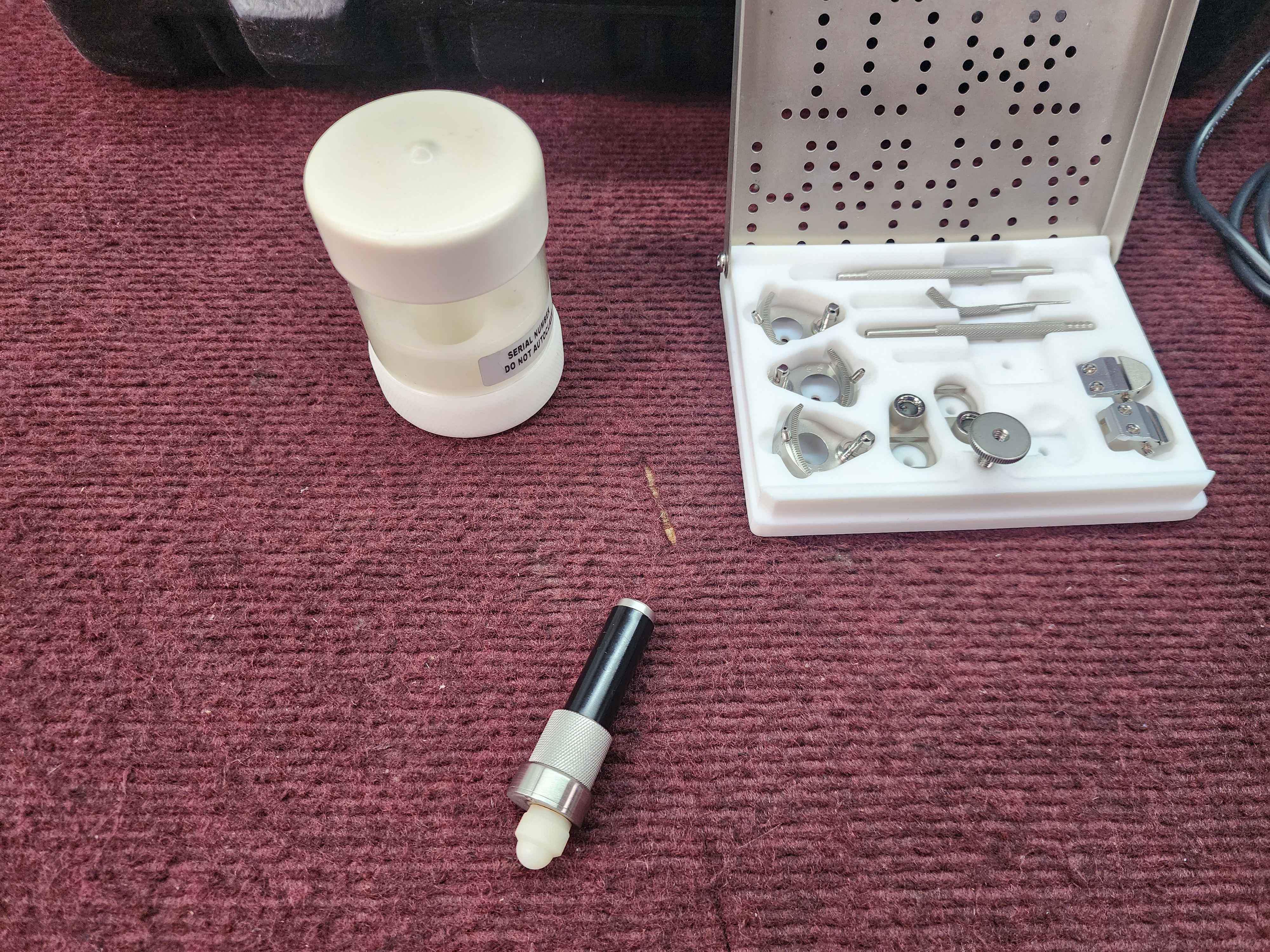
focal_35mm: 23
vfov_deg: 58.9
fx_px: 844
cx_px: 635
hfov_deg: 73.9
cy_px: 476
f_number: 1.8
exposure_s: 1/120
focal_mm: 6.4
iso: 320
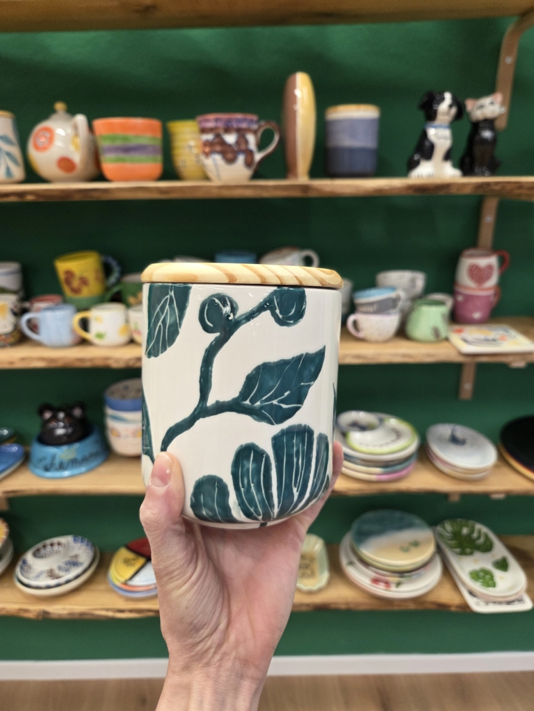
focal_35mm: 23
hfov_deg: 58.9
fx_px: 473
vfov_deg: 73.9
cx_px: 267
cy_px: 356
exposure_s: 1/100
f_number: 1.8
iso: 200
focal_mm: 5.4
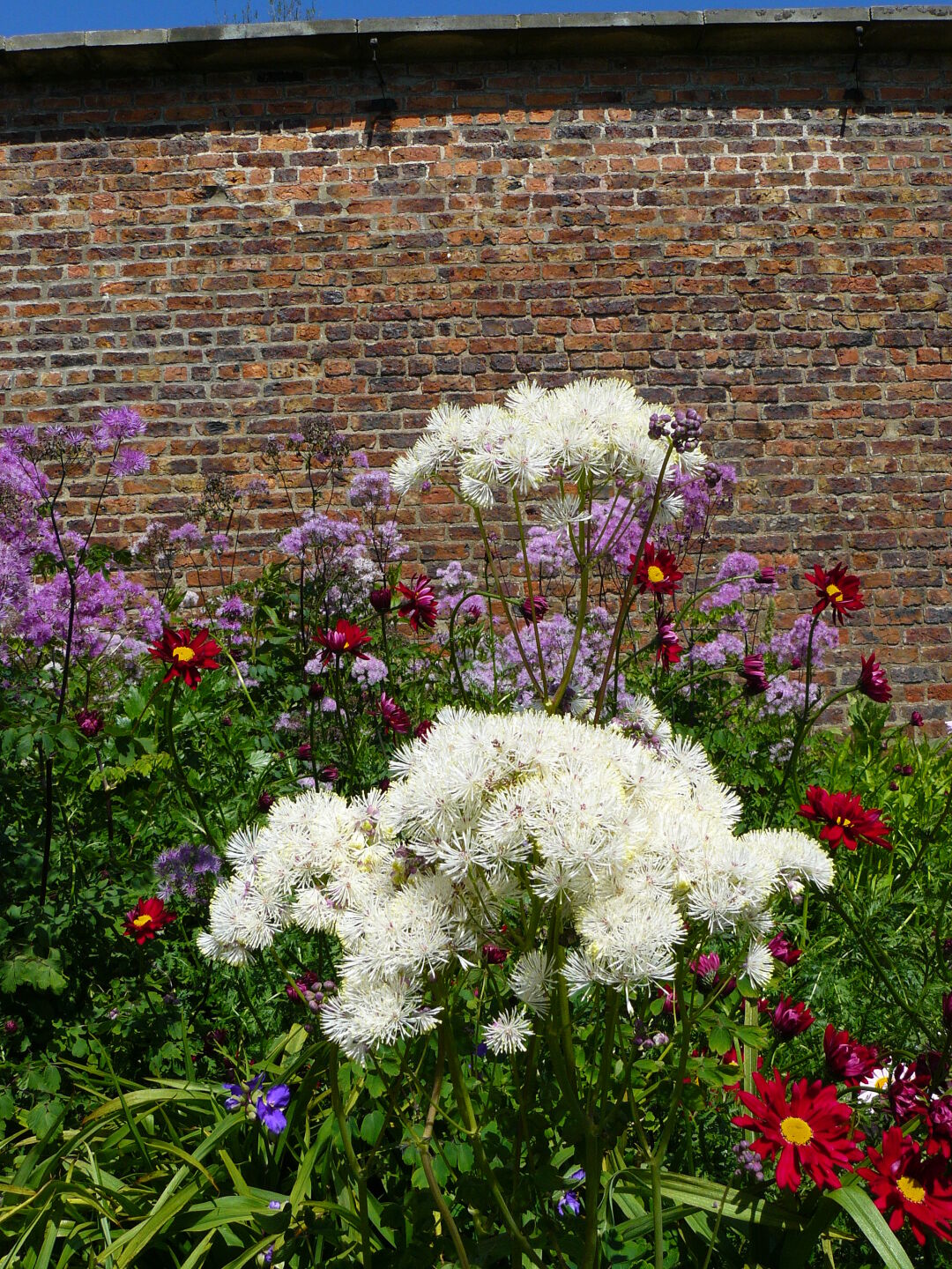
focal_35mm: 36
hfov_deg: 39.7
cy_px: 634
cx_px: 476
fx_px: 1320
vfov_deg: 51.4
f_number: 6.3
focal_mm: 6
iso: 100
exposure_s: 1/400
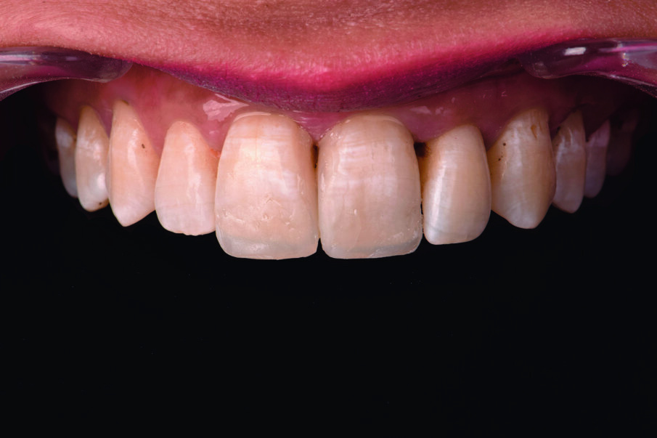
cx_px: 328
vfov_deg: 8.7
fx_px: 2874
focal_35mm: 158
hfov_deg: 13.0
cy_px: 219
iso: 100
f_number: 32
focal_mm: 105
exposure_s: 1/160
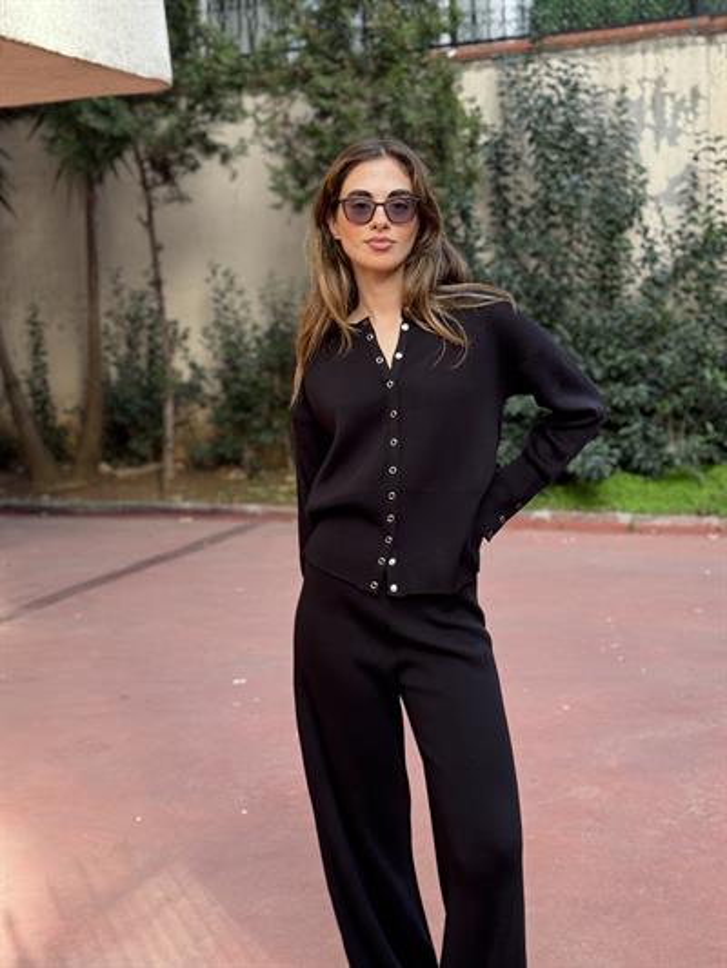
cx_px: 364
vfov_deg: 39.6
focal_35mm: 48
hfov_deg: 30.3
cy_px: 484
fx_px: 1344
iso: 64
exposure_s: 1/514
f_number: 1.78
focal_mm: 6.76
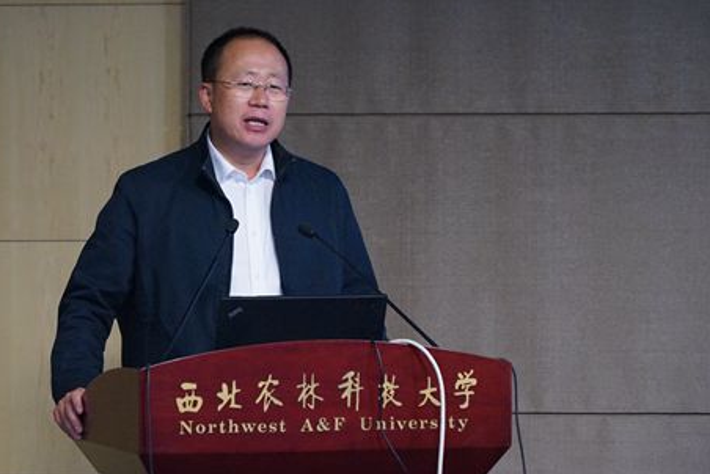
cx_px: 280
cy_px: 201
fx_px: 3690
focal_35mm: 187
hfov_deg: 11.0
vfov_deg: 7.4
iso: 6400
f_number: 6.3
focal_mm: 141
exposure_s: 1/80
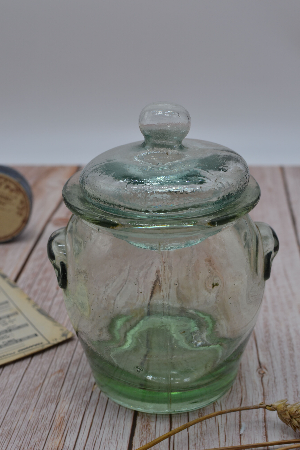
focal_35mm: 52
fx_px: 656
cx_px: 150
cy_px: 225
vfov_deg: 37.9
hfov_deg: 25.8
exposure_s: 1/125
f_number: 5.6
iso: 125
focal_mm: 35
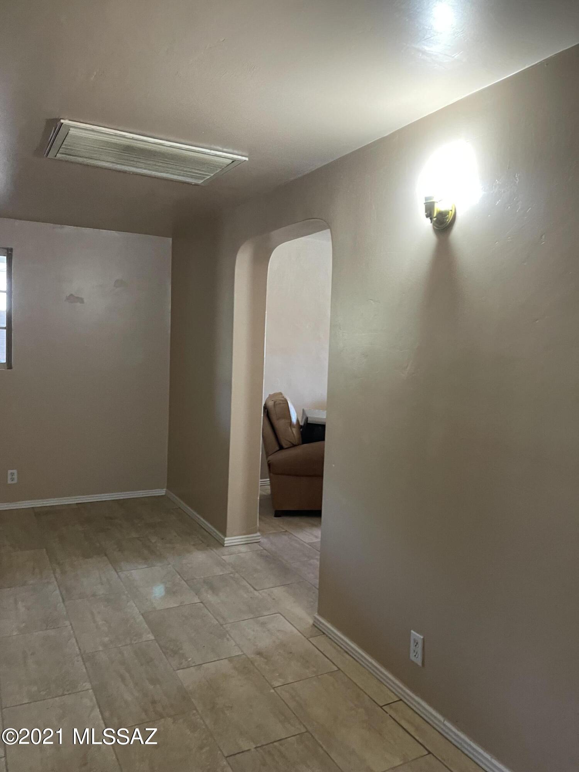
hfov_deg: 53.1
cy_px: 386
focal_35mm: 26
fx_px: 580
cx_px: 290
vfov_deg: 67.3
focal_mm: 5.1
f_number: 1.6
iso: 400
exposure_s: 1/60
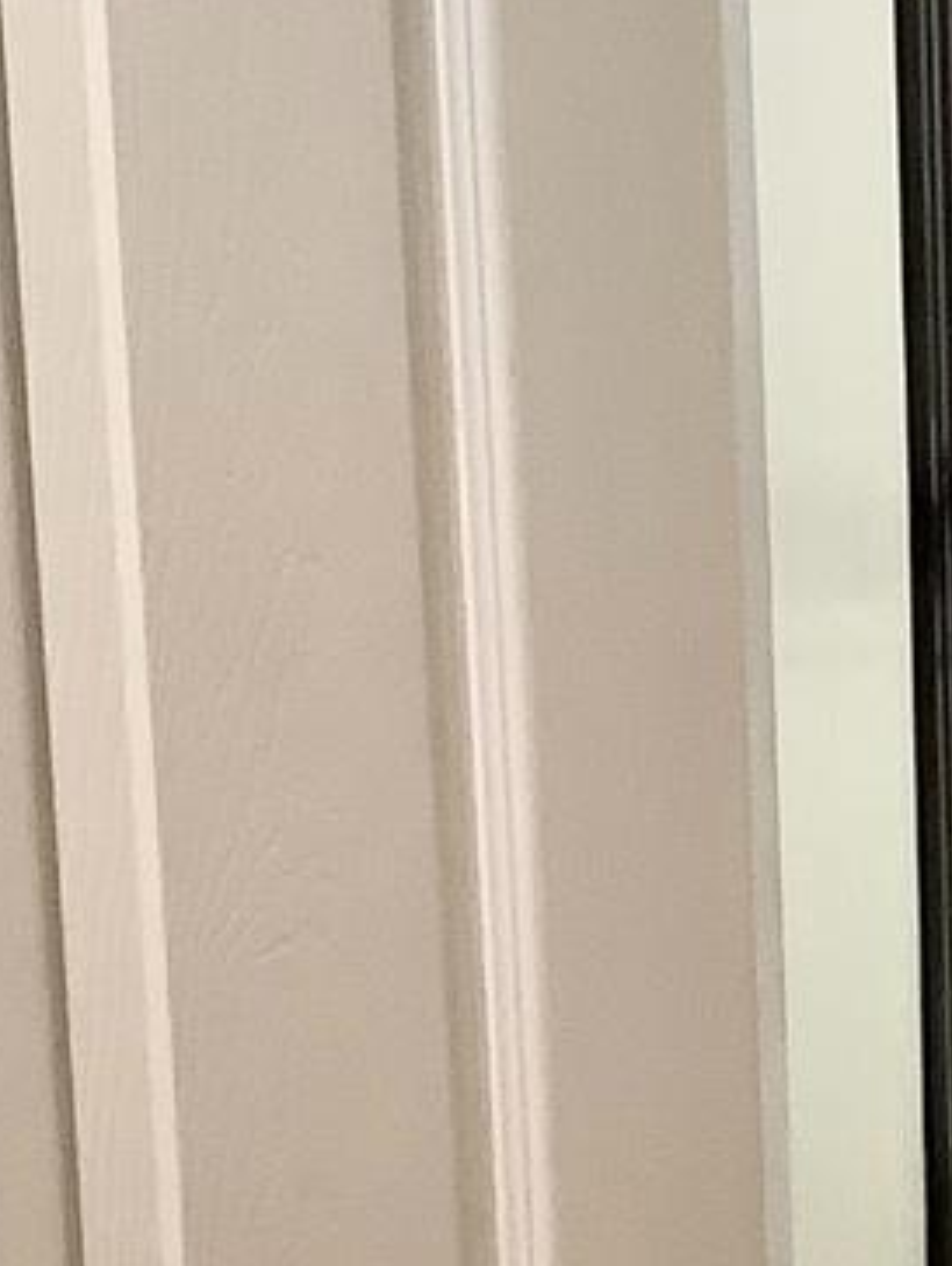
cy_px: 1130
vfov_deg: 14.9
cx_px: 1817
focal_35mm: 131
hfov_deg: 10.5
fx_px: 4795
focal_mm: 3.3
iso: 80
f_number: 2.4
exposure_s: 1/50
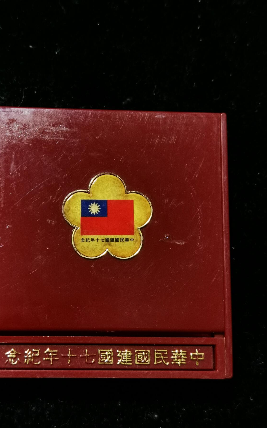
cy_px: 214
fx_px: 792
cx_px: 112
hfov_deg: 19.1
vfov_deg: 30.2
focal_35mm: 68
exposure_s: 1/100
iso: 160
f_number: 1.9
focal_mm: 6.67
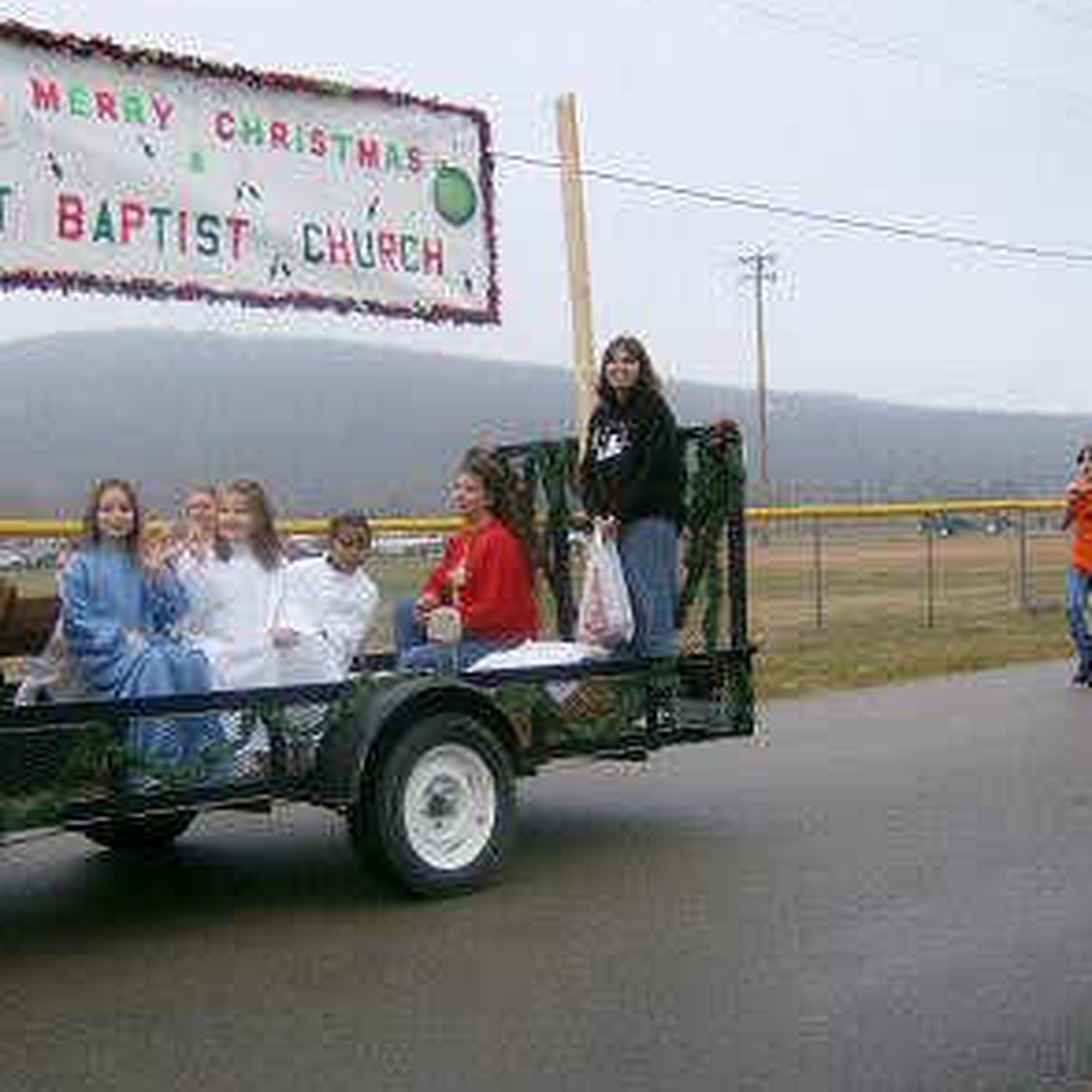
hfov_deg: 34.5
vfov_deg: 34.7
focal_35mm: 49
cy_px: 579
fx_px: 1749
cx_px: 416
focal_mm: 6
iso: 100
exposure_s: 1/158
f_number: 2.8
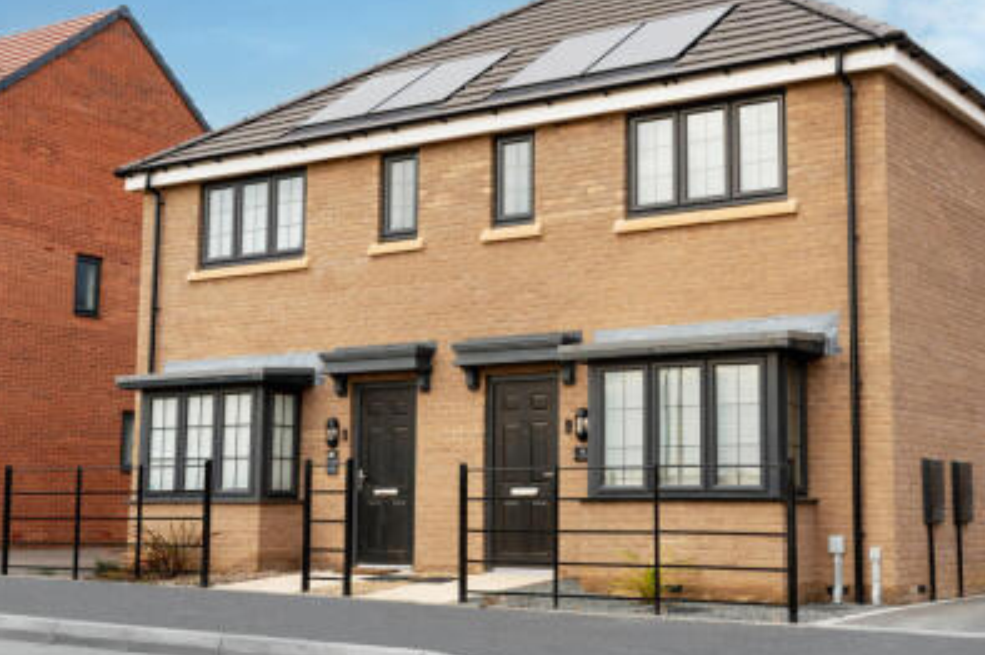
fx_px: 1451
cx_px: 582
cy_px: 301
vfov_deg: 25.4
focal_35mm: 53
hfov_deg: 37.4
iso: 400
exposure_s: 1/125
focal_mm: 43.9
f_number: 8
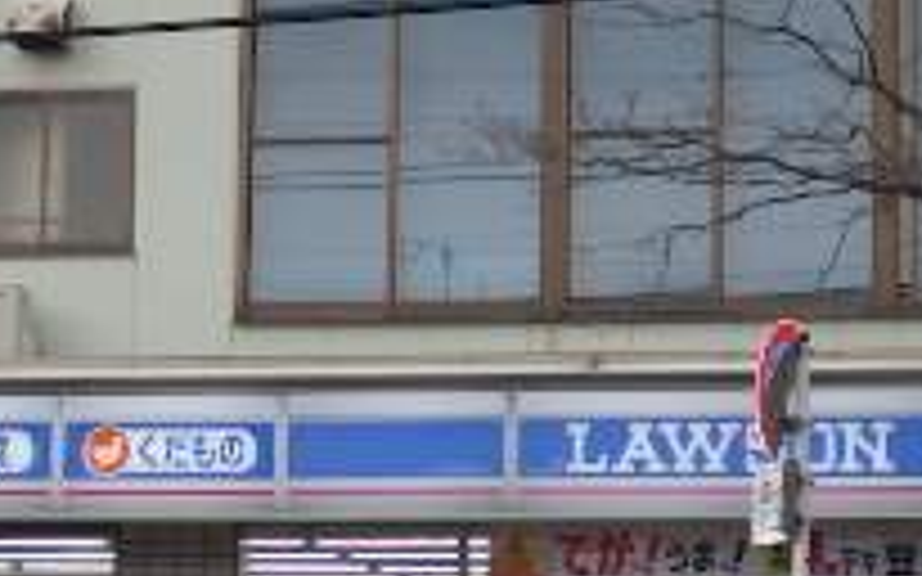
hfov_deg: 15.0
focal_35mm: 139
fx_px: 3492
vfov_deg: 9.4
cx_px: 274
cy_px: 342
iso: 125
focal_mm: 7.5
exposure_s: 1/160
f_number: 4.2
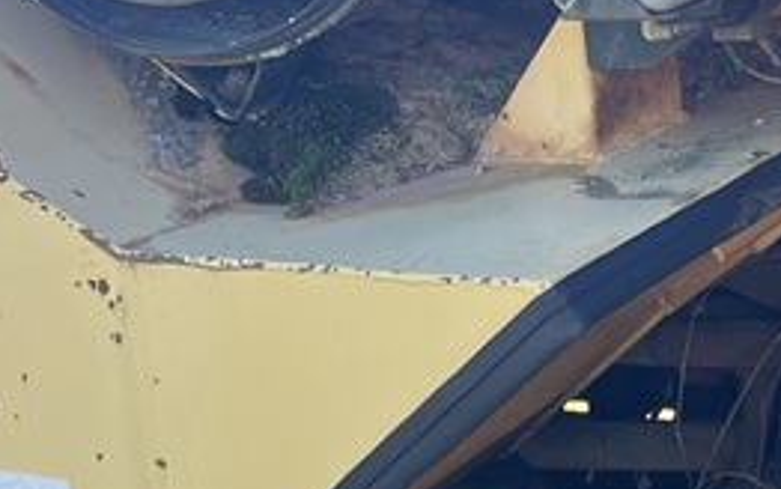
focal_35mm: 106
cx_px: 1115
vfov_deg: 12.2
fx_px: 2257
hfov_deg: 17.9
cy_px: -9
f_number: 1.6
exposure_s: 1/350
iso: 50
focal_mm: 5.1
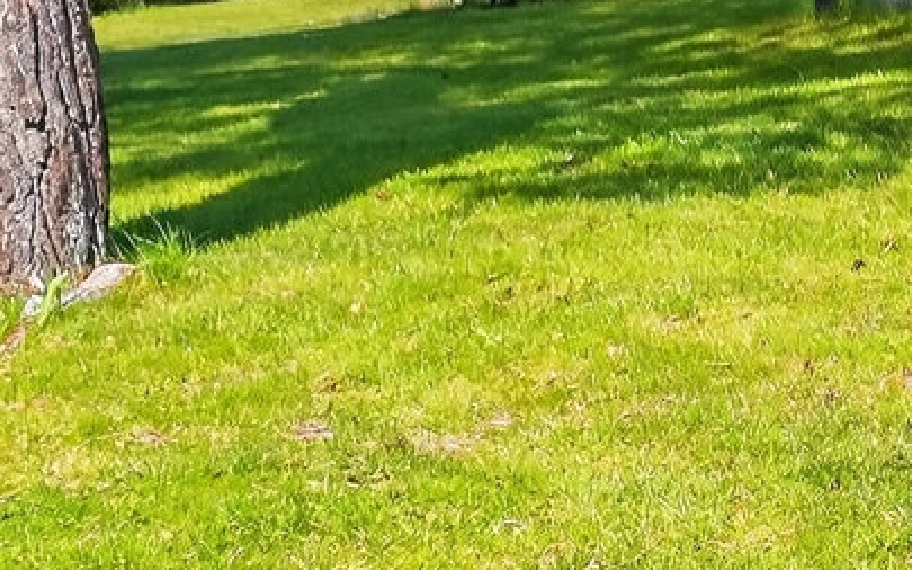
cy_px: -73
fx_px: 3206
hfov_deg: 12.8
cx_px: 2126
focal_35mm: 129
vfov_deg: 10.0
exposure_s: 1/1600
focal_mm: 20
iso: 400
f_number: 8
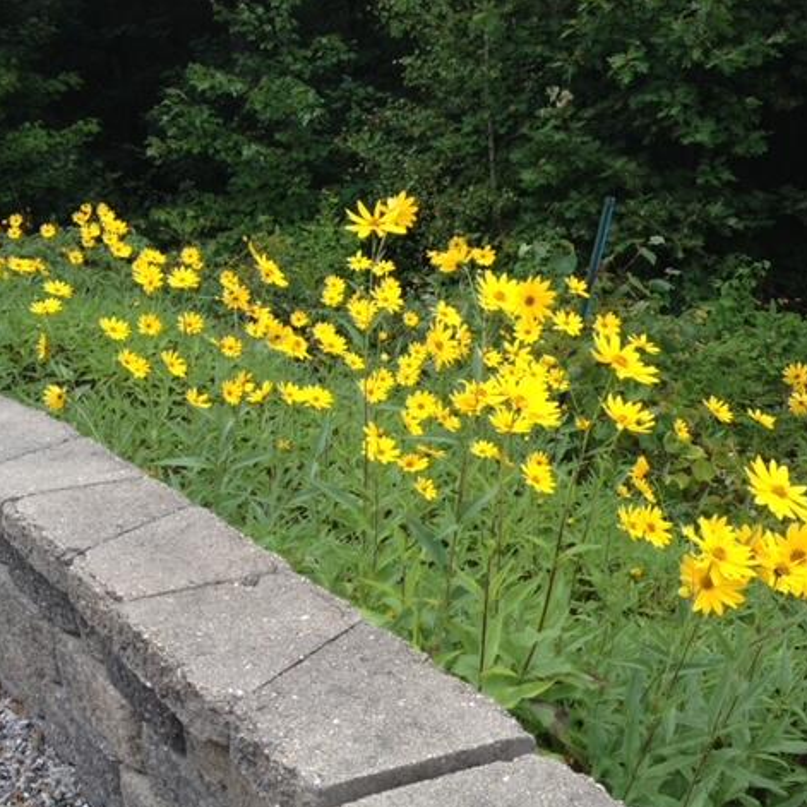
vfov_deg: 40.0
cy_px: 408
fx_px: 1108
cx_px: 351
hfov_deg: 40.0
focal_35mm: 42
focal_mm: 4.28
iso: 80
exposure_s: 1/120
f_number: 2.4
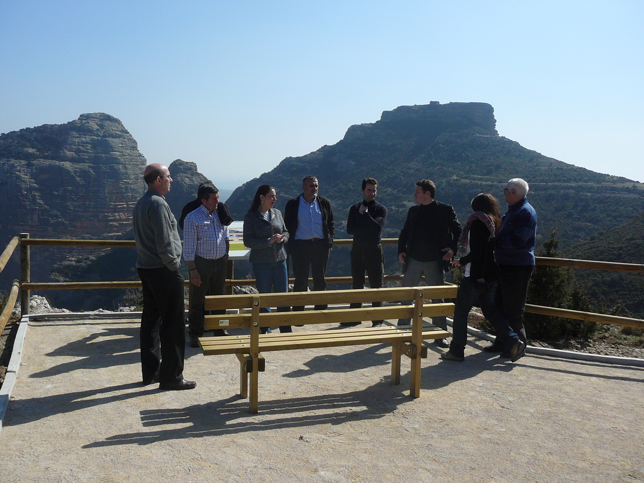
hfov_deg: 52.6
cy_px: 242
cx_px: 322
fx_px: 651
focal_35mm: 35
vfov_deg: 40.7
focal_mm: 5.2
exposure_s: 1/800
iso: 80
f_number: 5
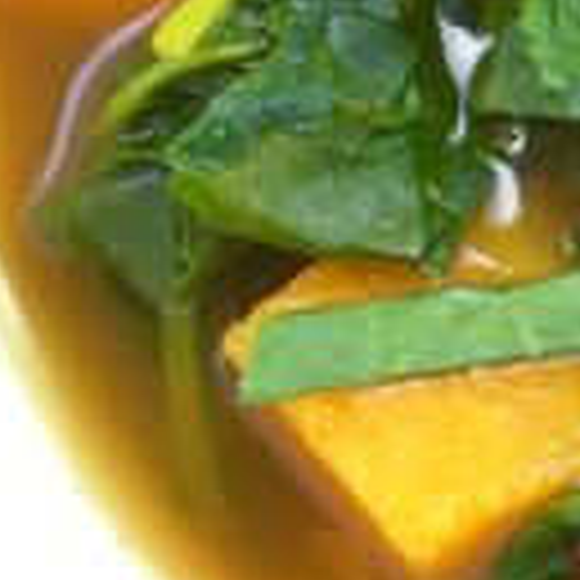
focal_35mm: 203
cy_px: -81
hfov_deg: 7.9
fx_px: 3848
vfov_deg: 8.5
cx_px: 1412
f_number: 2.2
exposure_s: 1/120
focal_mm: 4.15
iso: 32
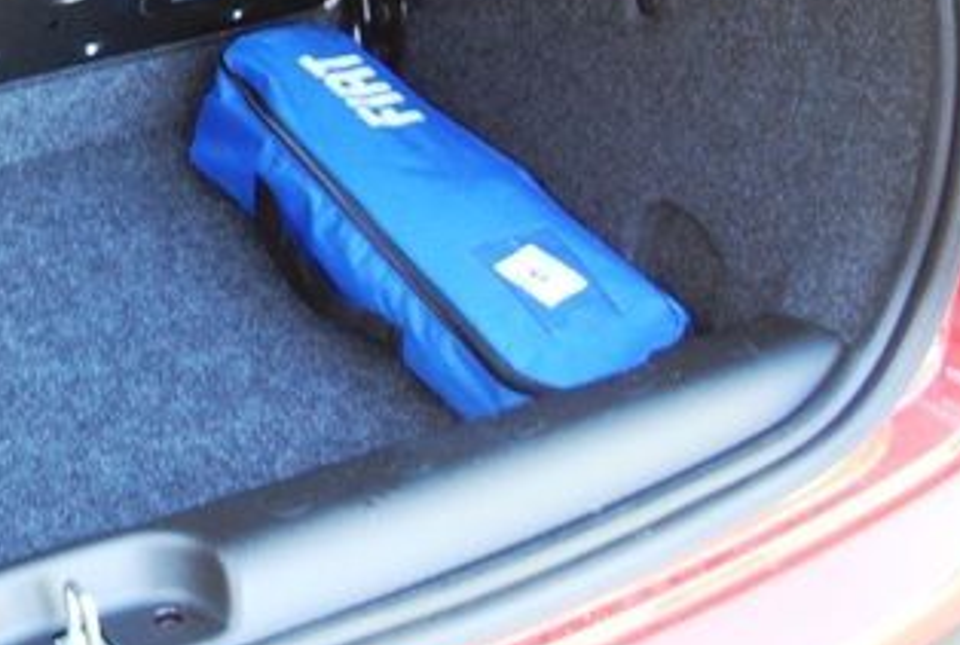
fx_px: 2245
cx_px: -73
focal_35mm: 84
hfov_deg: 22.8
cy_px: 87
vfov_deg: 16.2
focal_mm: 22
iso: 800
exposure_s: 1/25
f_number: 3.8
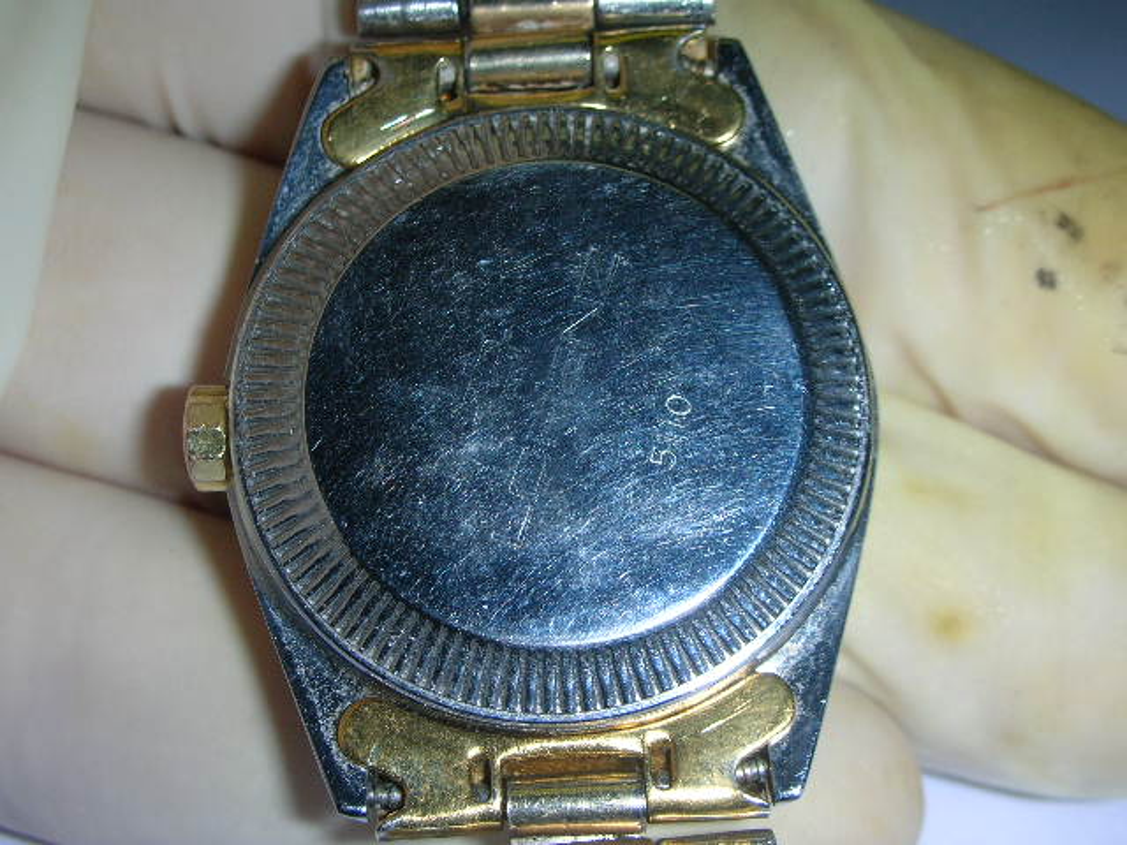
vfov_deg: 24.0
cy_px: 422
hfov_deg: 31.7
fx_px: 1986
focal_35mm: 61
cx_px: 564
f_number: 11.3
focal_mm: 10.1
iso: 50
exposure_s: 1/120
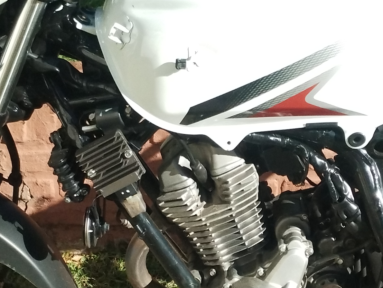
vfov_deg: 15.4
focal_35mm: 96
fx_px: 1064
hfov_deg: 20.3
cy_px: 226
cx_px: 258
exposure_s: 1/5122
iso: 1600
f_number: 1.8
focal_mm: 4.27
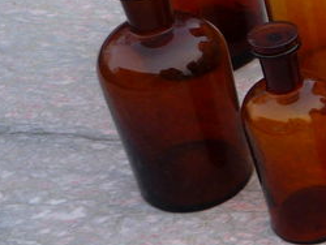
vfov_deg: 12.3
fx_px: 1131
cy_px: 65
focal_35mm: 120
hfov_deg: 14.1
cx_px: 626
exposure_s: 1/60
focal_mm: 5.2
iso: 100
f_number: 3.3
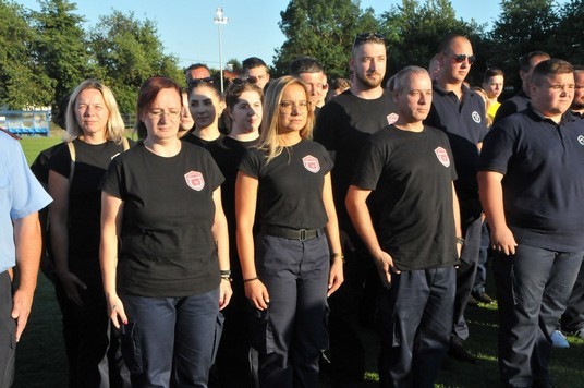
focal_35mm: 48
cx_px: 292
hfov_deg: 41.2
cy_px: 194
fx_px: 778
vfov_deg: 28.0
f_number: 11
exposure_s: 1/500
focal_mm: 32
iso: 1600
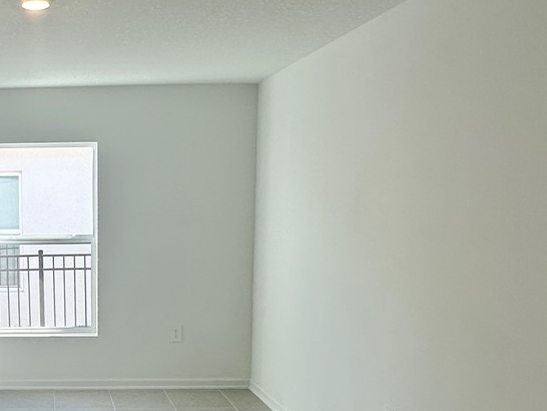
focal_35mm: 41
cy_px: 271
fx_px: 648
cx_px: 27
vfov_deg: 34.9
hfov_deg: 41.1
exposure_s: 1/172
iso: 40
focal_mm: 2.22
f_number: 2.2
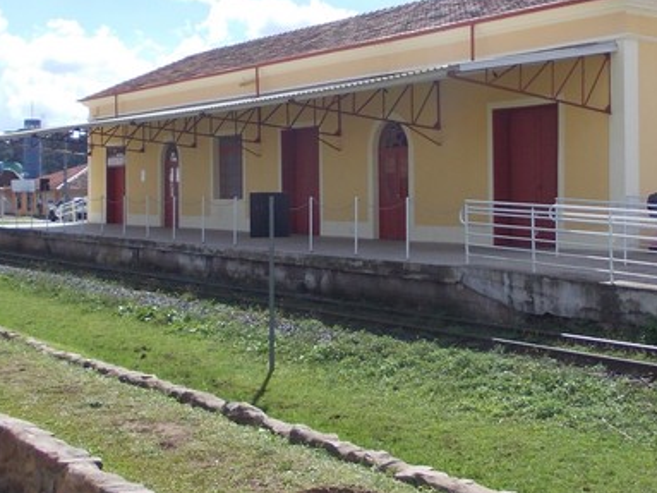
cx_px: 391
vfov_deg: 26.0
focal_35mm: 56
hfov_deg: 34.3
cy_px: 186
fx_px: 1063
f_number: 5.4
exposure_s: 1/320
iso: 80
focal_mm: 4
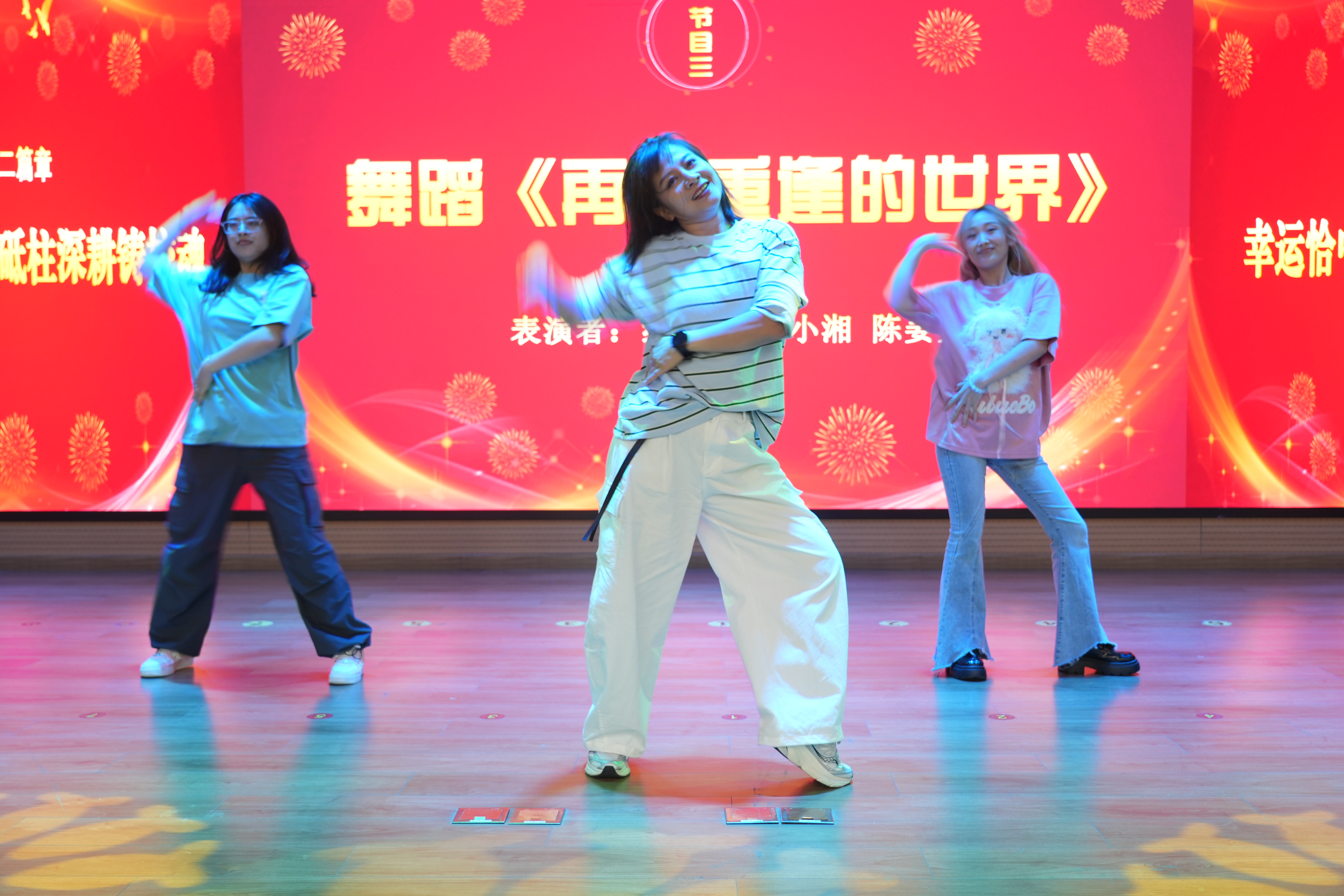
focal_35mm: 38
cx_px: 672
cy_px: 448
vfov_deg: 35.1
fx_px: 1419
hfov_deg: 50.7
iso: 500
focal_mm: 38
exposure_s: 1/30
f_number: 4
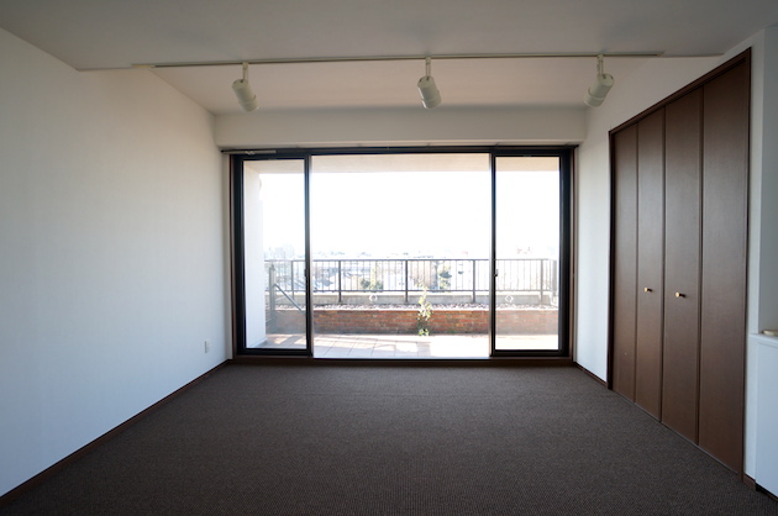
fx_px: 356
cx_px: 389
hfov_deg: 95.1
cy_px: 258
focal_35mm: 16
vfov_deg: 71.9
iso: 100
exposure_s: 1/60
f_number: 4
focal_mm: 11
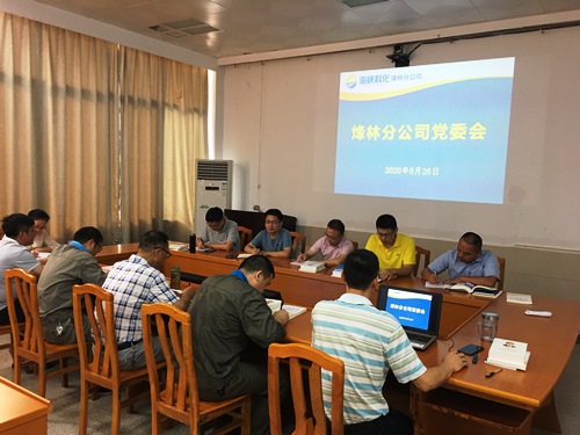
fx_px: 486
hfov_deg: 61.7
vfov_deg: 48.2
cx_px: 290
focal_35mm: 29
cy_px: 218
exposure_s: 1/17
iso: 50
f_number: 2.2
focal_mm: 4.15
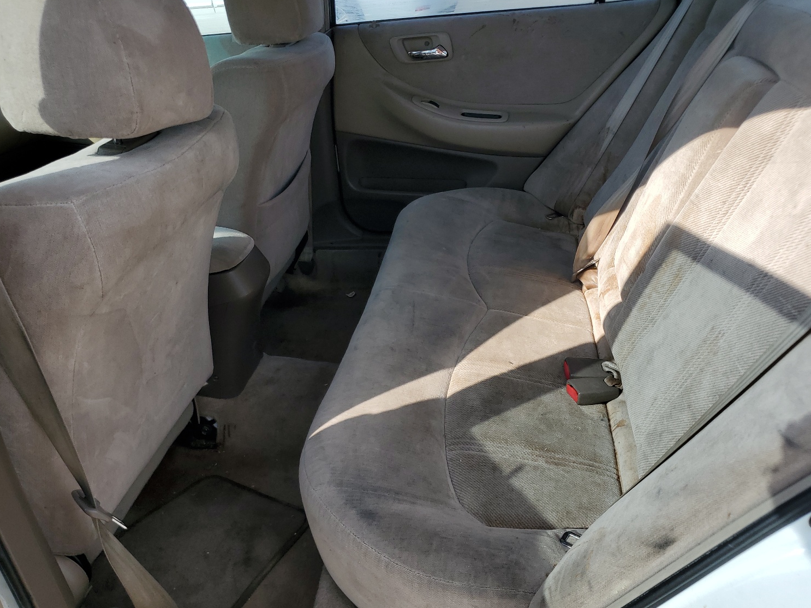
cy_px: 294
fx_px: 656
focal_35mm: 28
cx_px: 429
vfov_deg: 49.7
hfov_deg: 63.4
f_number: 1.5
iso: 50
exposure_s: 1/1111
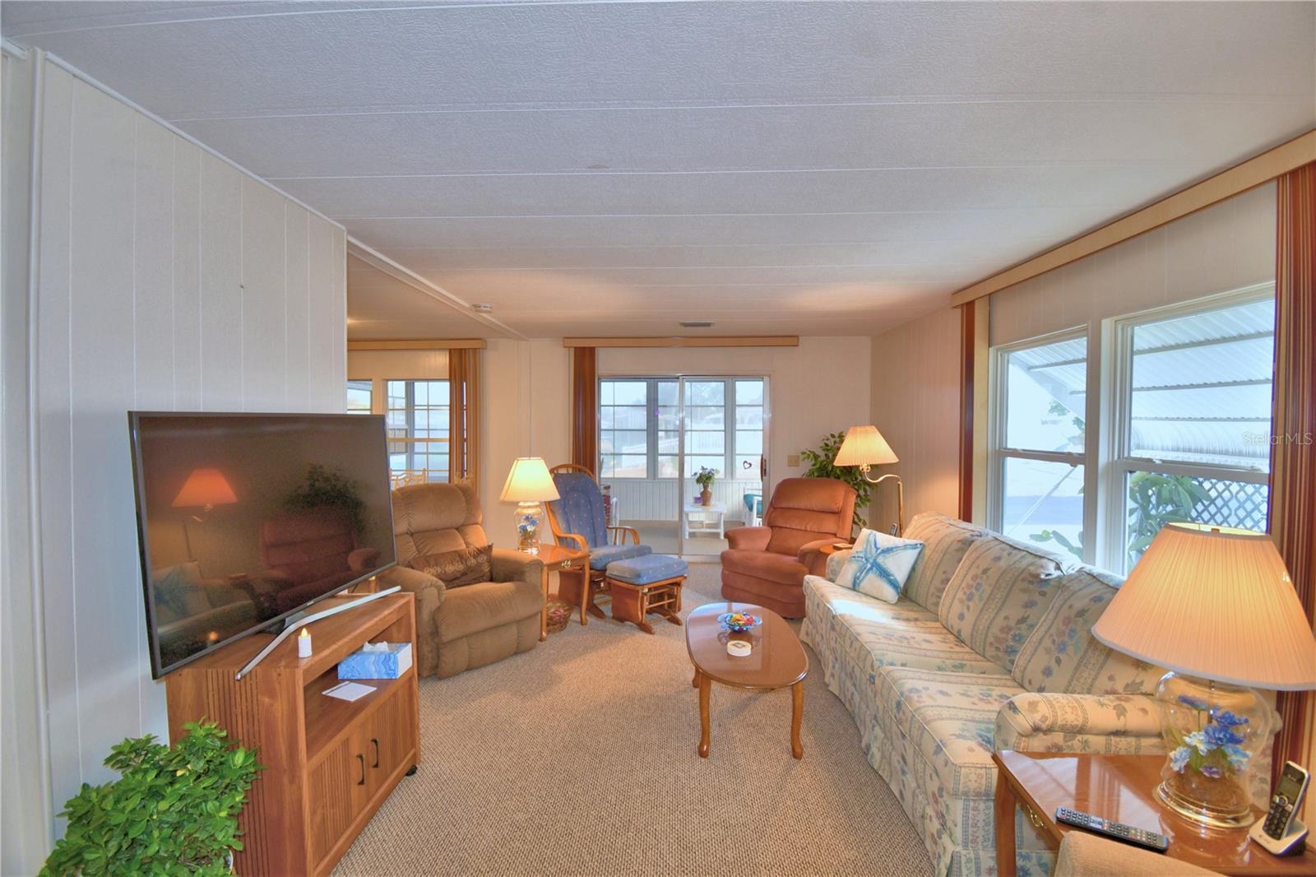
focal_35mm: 15
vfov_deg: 77.3
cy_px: 438
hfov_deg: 100.4
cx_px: 658
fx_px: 548
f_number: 4.5
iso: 200
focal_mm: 10
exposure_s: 1/30
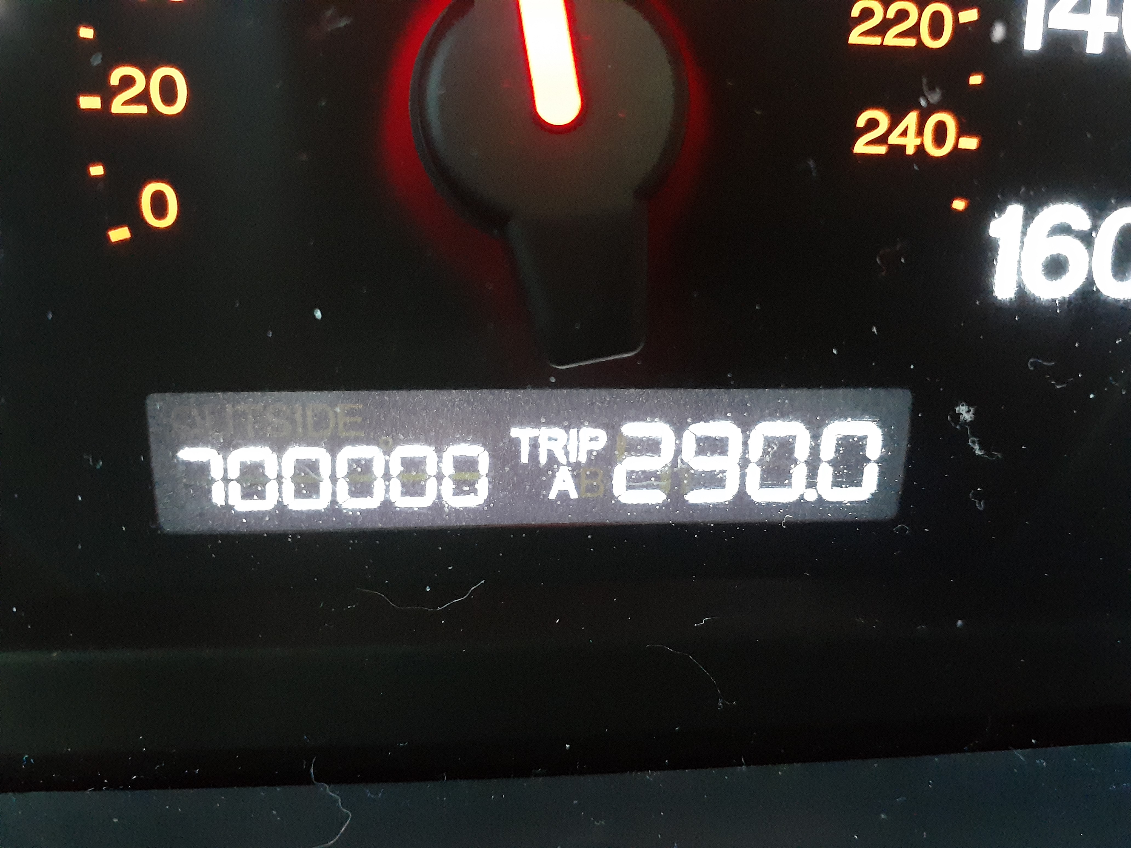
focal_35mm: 27
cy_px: 424
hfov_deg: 65.3
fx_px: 882
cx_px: 566
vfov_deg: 51.4
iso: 800
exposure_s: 1/20
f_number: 1.9
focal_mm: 3.6
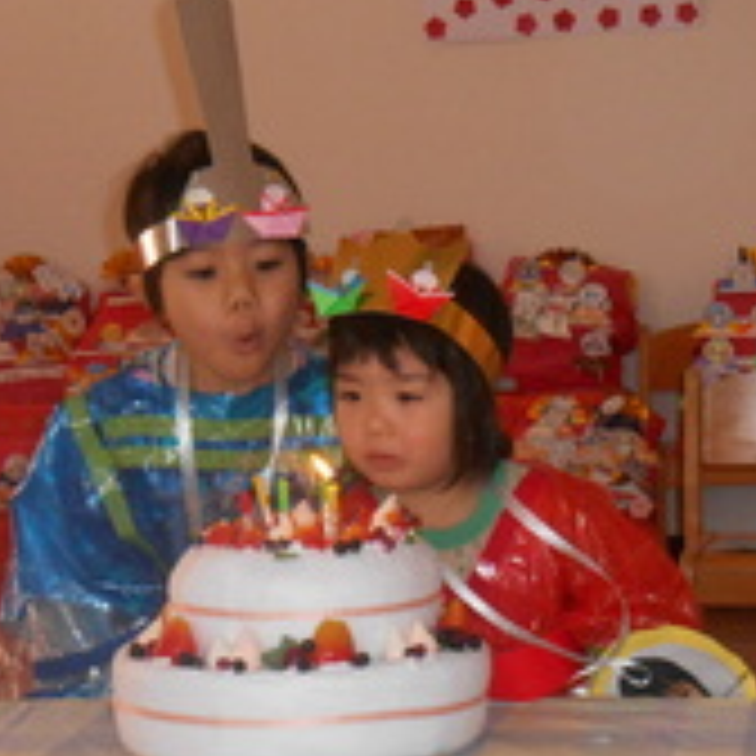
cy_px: 450
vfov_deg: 13.5
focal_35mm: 129
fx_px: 3187
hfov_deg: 13.5
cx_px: 346
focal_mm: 12.5
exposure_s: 1/60
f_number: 4.5
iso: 450
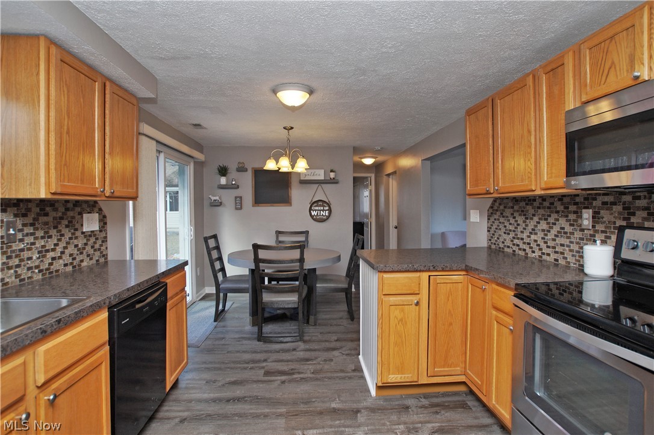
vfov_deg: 72.0
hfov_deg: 95.0
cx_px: 327
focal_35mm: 16
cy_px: 218
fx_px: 299
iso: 100
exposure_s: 1/50
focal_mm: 11
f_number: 4.5
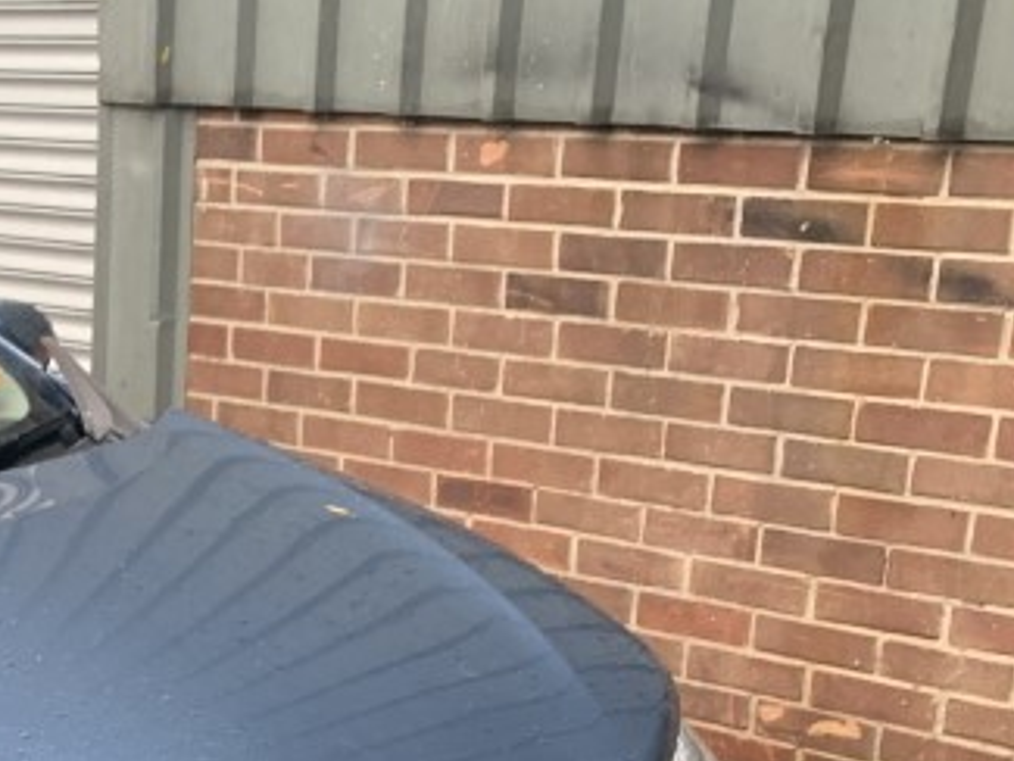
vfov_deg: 17.0
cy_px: 970
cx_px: -281
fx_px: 2403
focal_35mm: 82
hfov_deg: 21.7
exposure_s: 1/91
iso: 100
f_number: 1.8
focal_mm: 4.25
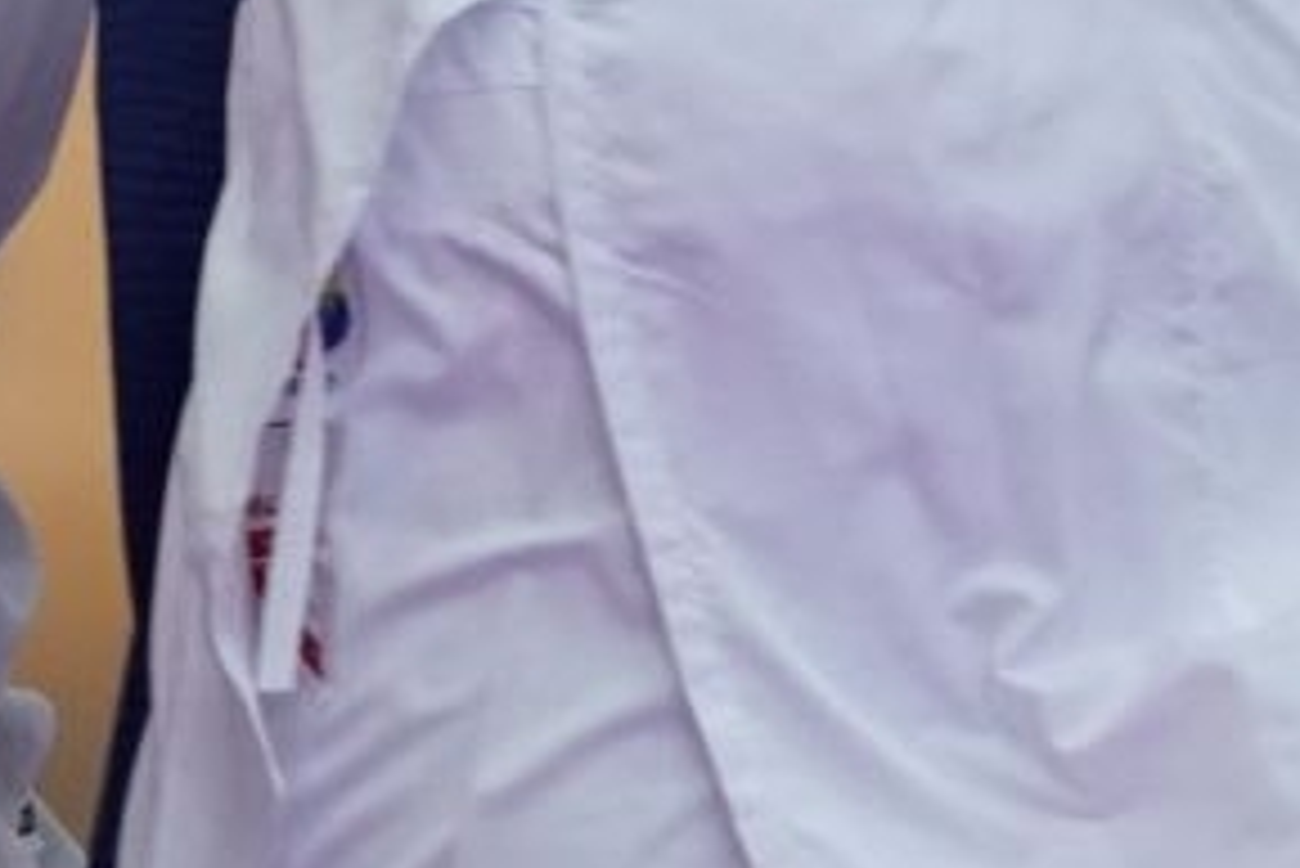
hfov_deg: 1.8
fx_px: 40969
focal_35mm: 1134
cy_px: -13
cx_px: 243
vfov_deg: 1.2
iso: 4000
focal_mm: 182
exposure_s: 1/1000
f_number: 2.8
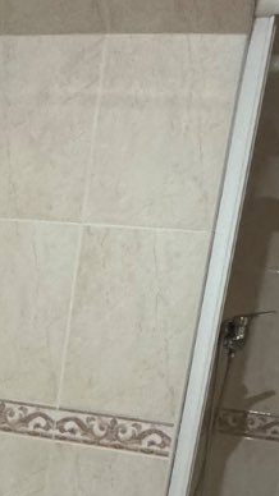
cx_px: -19
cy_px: 560
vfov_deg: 31.1
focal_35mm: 59
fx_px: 777
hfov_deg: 19.6
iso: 400
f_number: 2.2
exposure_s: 1/50
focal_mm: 2.22
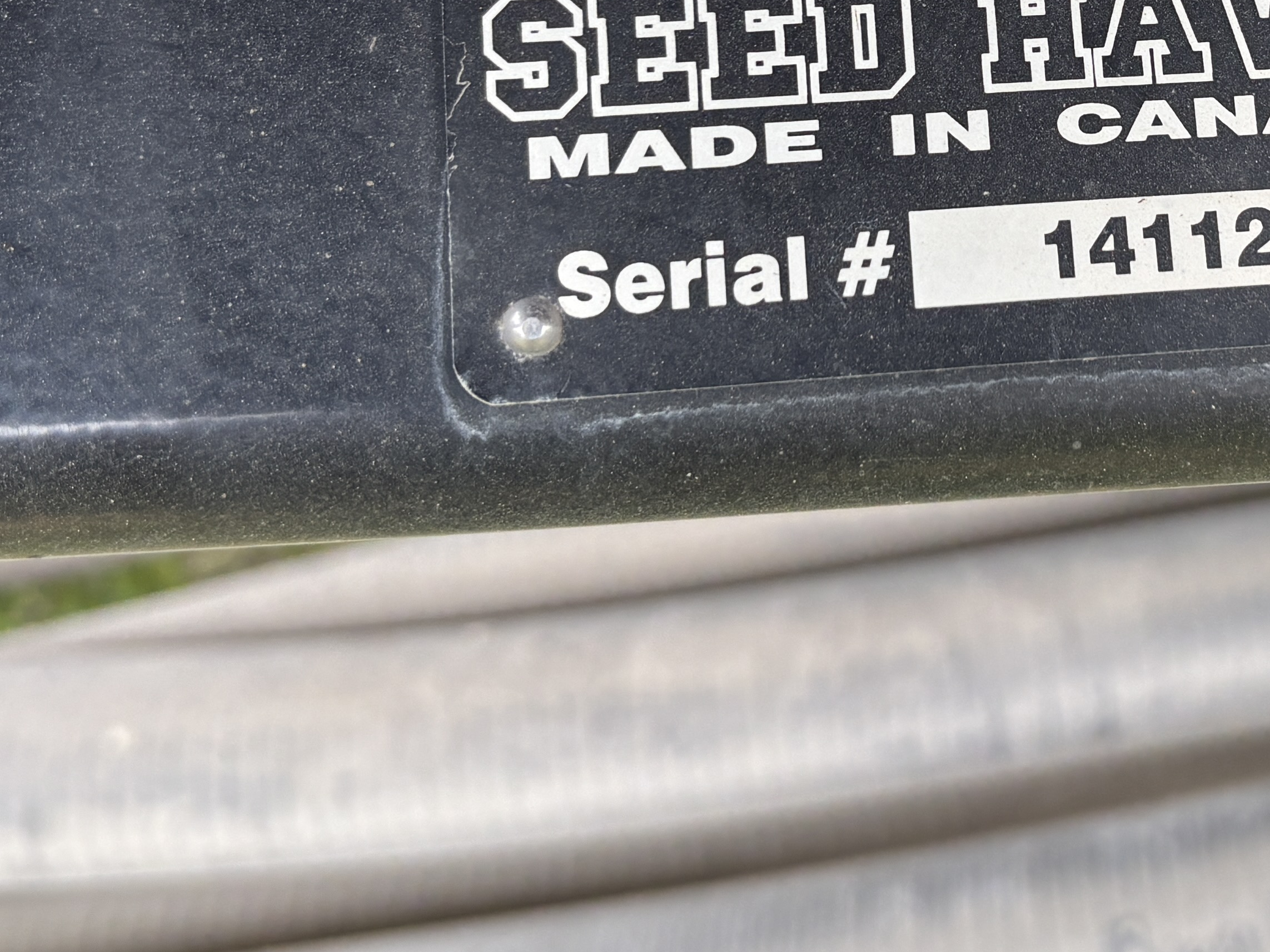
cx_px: 1018
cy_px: -43
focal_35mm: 65
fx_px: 2385
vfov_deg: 21.6
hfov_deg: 29.1
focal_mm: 5.96
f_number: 1.6
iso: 50
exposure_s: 1/367
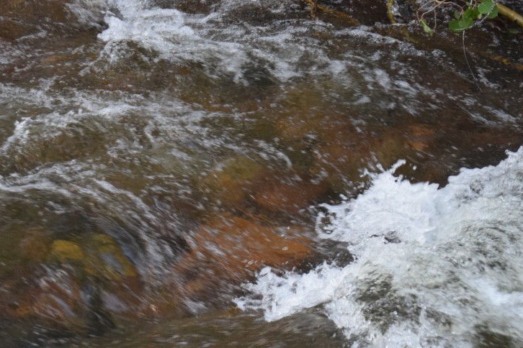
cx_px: 170
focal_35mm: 237
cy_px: 303
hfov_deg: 8.7
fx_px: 3442
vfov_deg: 5.8
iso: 1400
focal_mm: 85
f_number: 4.5
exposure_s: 1/125
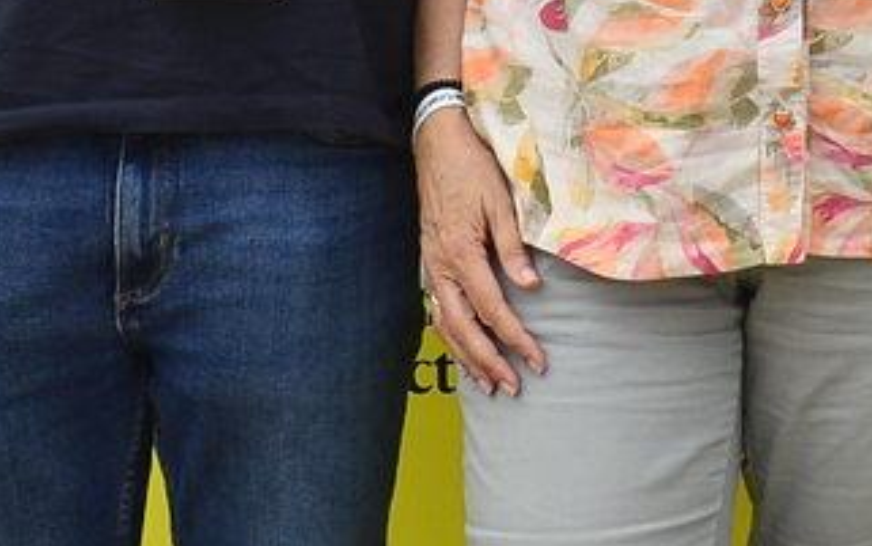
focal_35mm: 184
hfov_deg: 11.2
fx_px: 4375
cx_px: 921
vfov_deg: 6.8
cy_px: -708
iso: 400
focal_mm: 29
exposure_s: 1/1000
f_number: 8
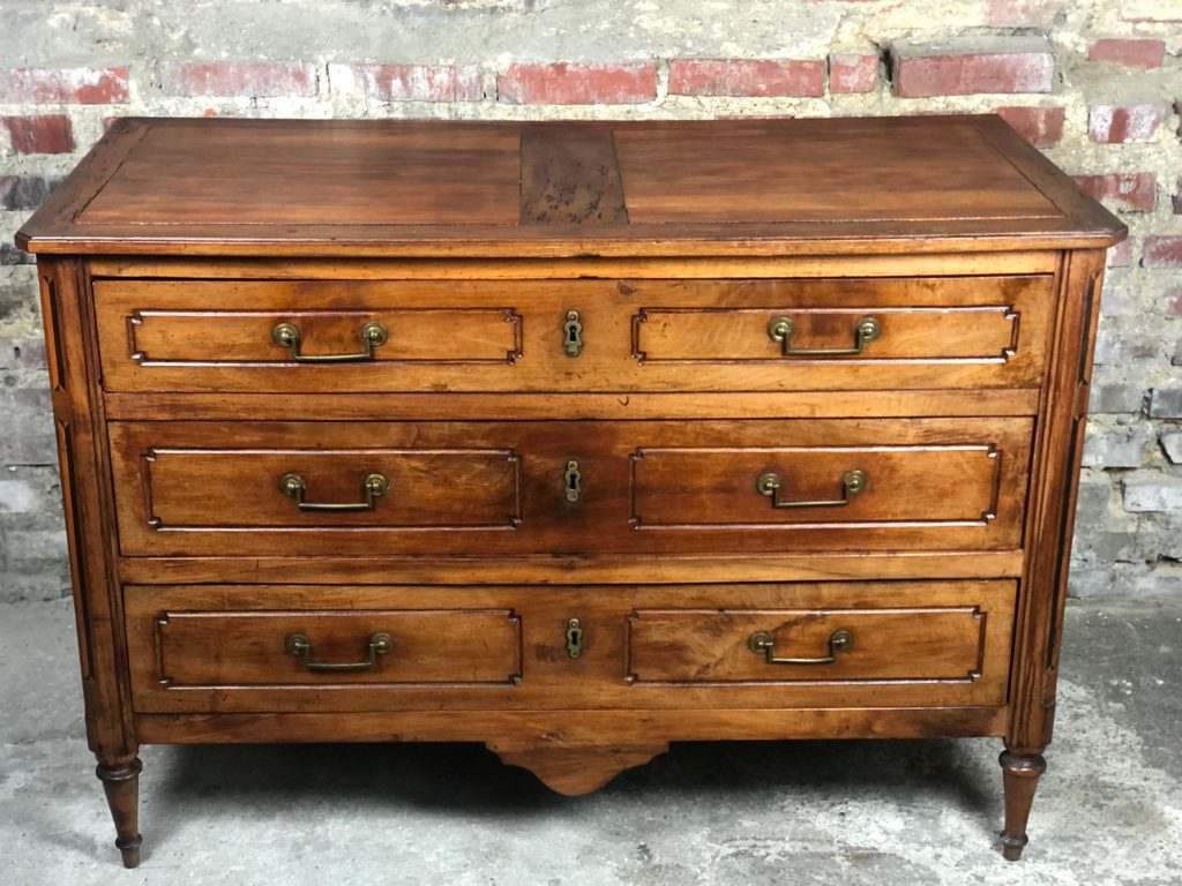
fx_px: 1776
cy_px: 443
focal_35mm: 52
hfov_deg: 36.8
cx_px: 591
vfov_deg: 28.0
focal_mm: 6
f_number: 2.4
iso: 160
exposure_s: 1/20
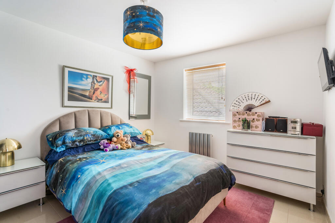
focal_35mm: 16
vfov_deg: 73.8
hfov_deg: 96.7
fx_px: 149
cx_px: 168
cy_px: 112
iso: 640
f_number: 8
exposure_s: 1/4
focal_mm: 16
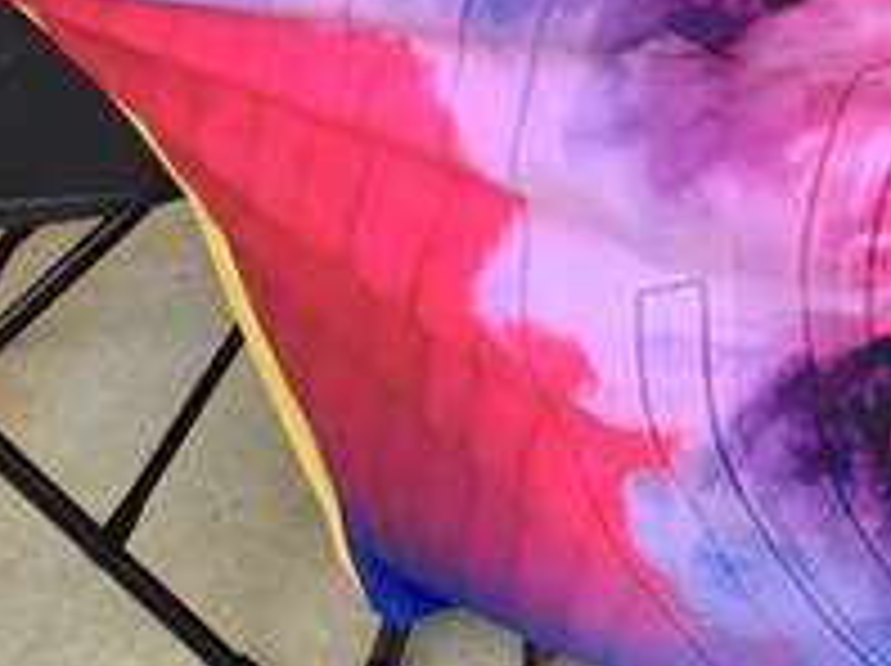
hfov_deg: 22.5
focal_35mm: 75
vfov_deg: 18.4
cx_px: 1238
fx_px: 1928
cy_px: -173
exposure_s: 1/161
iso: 25
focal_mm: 4.25
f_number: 1.8
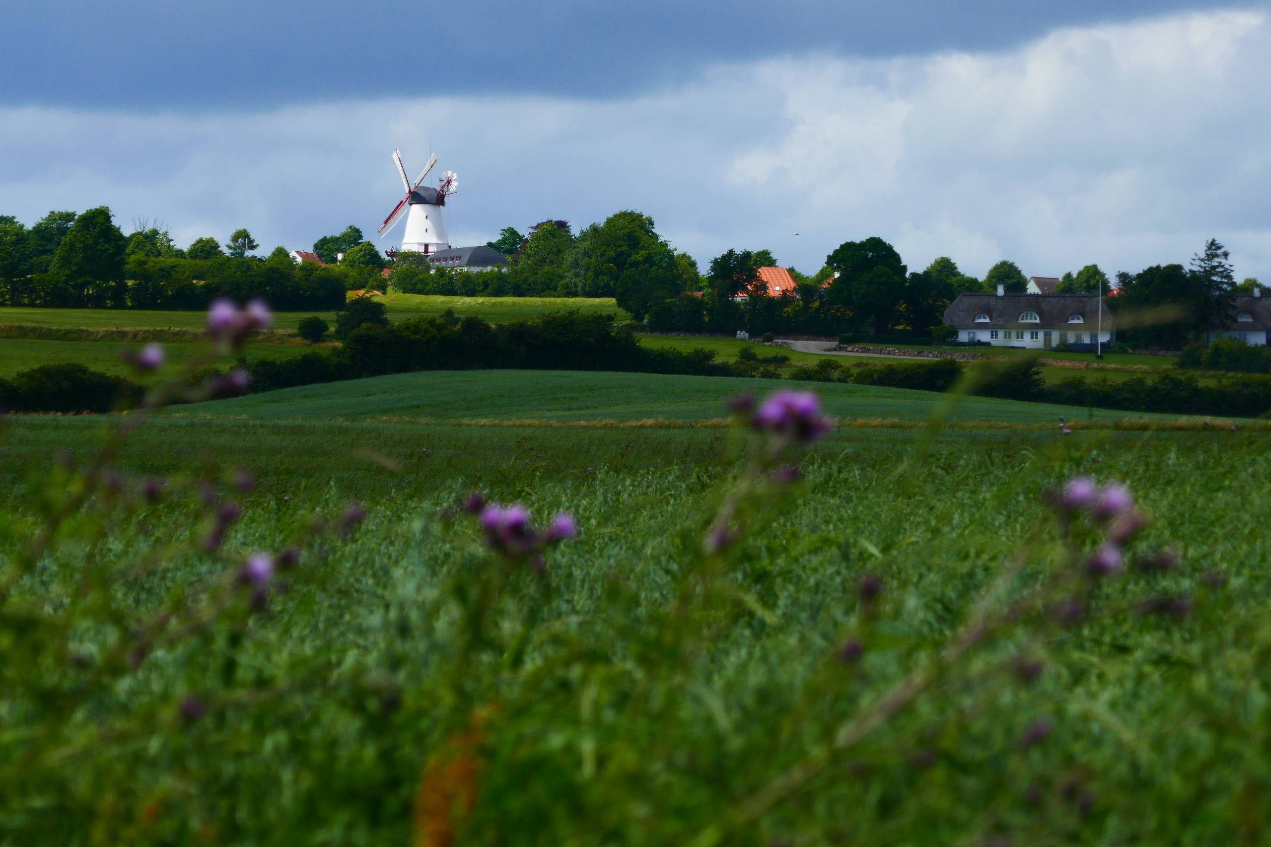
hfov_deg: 12.0
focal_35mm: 171
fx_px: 6036
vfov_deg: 8.0
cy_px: 424
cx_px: 636
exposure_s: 1/800
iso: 125
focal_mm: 62.3
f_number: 6.3
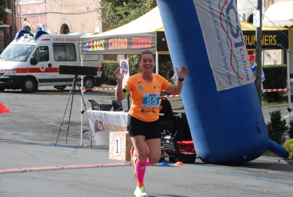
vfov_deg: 13.1
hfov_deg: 19.4
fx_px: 856
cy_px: 98
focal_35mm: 105
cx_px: 146
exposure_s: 1/1600
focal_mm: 70
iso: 1000
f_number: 6.3
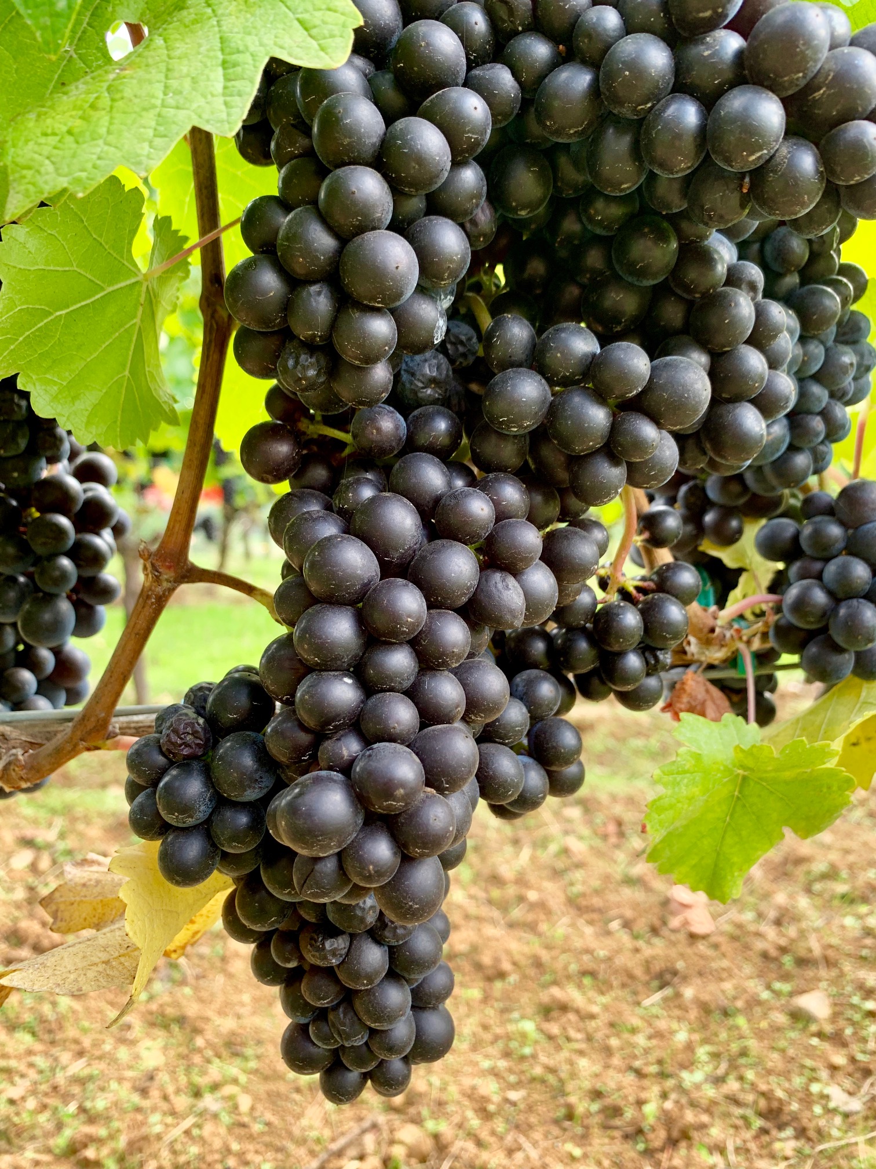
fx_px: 877
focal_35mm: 26
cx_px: 438
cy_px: 584
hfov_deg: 53.1
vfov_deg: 67.3
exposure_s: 1/122
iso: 40
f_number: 1.8
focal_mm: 4.25
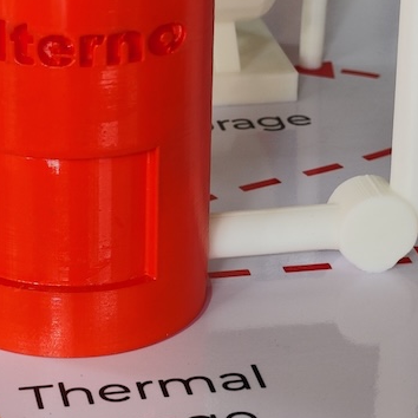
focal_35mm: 69
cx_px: 165
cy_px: 55
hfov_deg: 25.0
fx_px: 943
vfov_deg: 24.4
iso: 112
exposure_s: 1/100
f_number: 1.9
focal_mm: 8.7
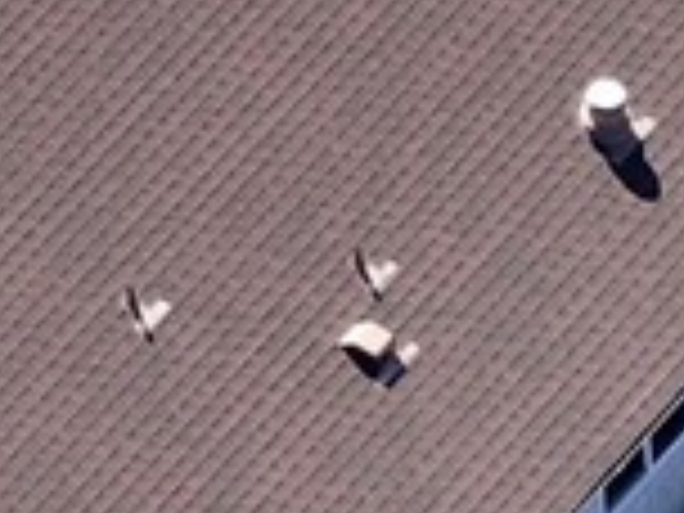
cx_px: 1845
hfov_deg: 1.8
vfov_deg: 1.3
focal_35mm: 1120
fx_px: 22131
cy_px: 1066
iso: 100
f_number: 3.4
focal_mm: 30.71
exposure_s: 1/320
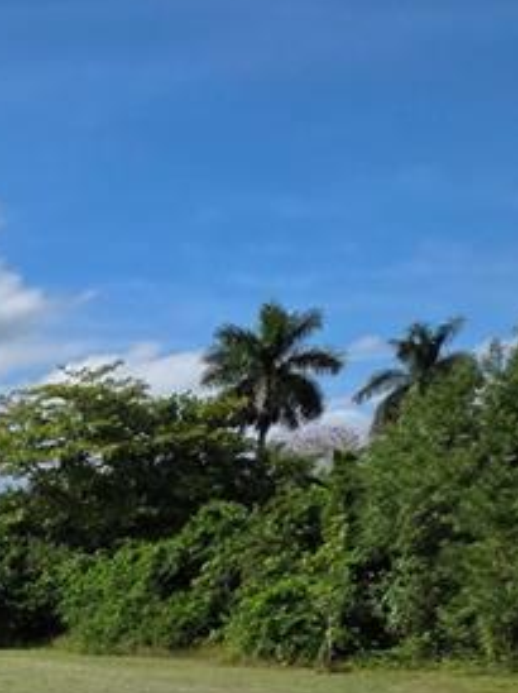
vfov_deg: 28.9
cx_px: -473
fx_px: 1139
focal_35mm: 57
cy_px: 850
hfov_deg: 18.5
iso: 40
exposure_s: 1/3768
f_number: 1.9
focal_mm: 2.2
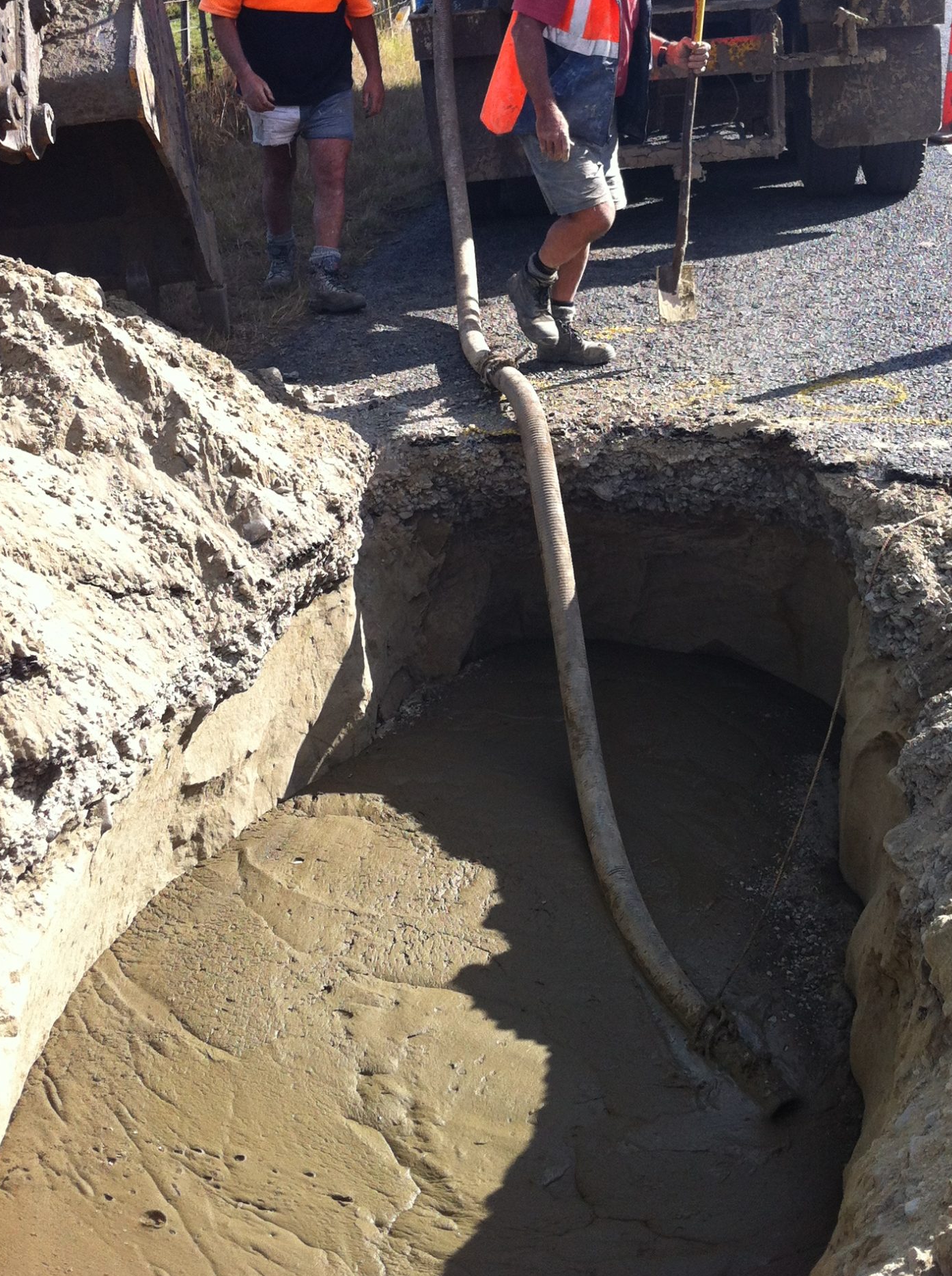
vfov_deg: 39.3
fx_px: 1765
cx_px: 593
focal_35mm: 48
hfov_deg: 30.1
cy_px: 436
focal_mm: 3.85
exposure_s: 1/580
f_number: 2.8
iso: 80
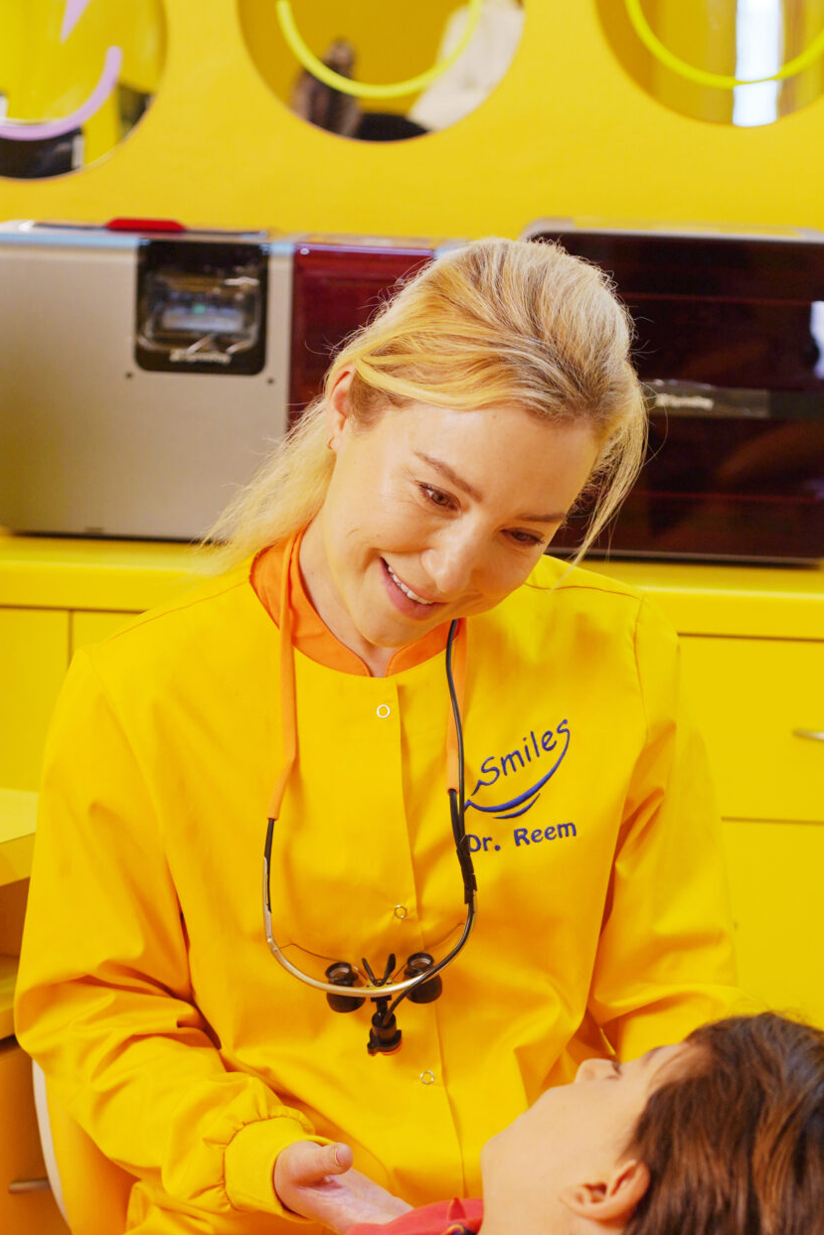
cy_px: 1080
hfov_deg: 13.3
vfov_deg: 19.5
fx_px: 3535
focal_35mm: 103
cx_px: 487
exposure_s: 1/160
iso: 200
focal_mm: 50
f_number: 3.5
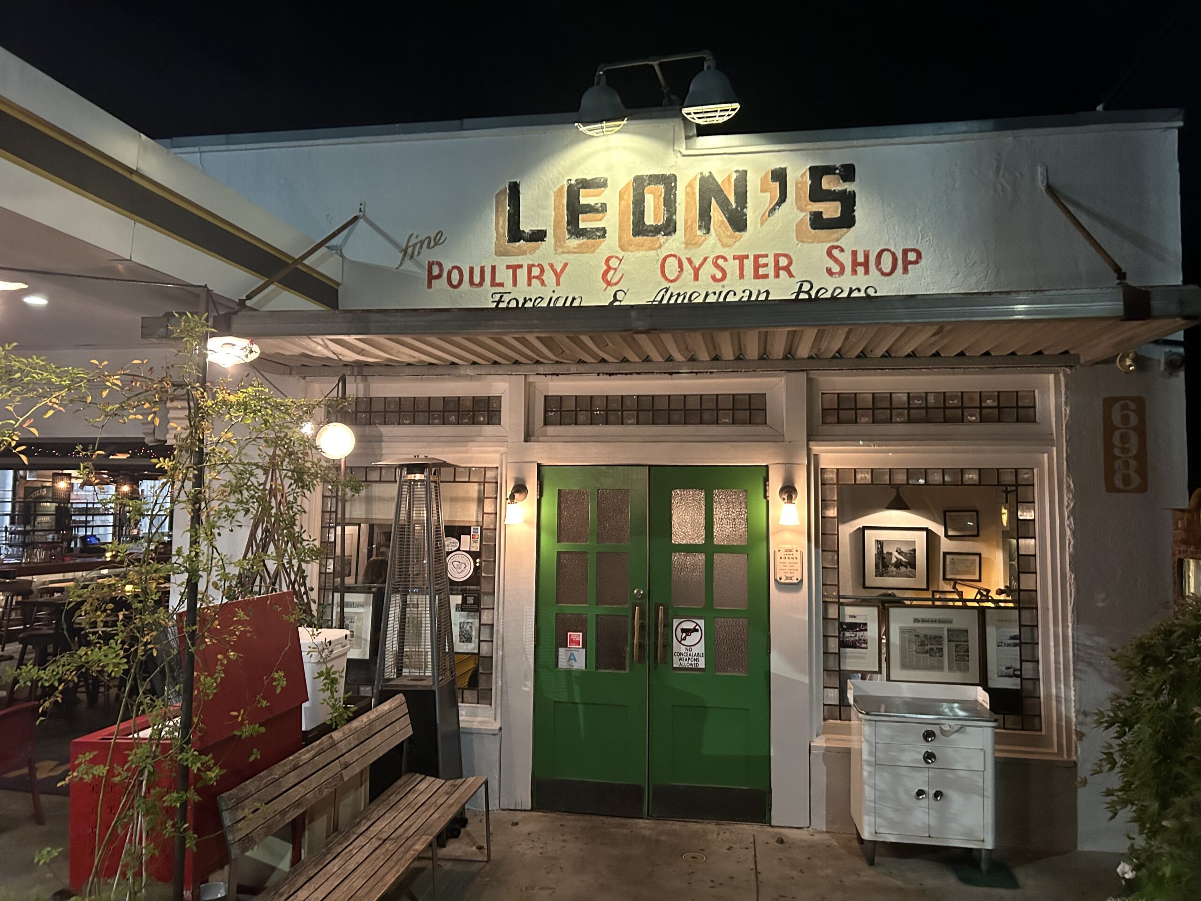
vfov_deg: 53.1
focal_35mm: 26
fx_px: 902
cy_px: 450
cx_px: 600
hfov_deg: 67.3
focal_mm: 5.7
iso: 640
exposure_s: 1/40
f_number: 1.5
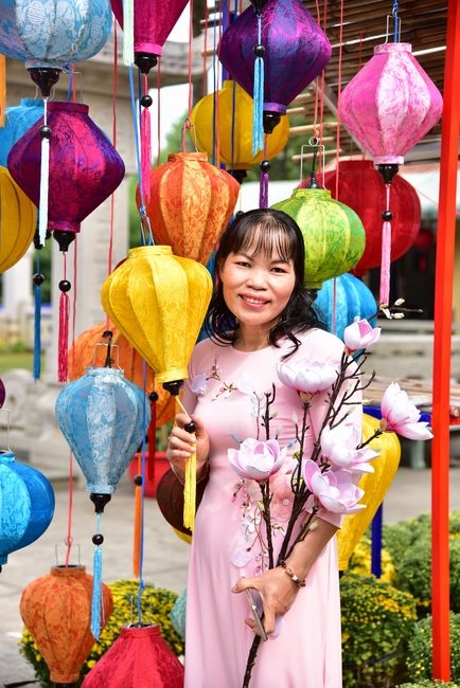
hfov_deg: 17.5
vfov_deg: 26.0
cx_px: 230
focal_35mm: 78
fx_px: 1493
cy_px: 344
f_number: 4.5
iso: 100
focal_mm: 78
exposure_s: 1/160
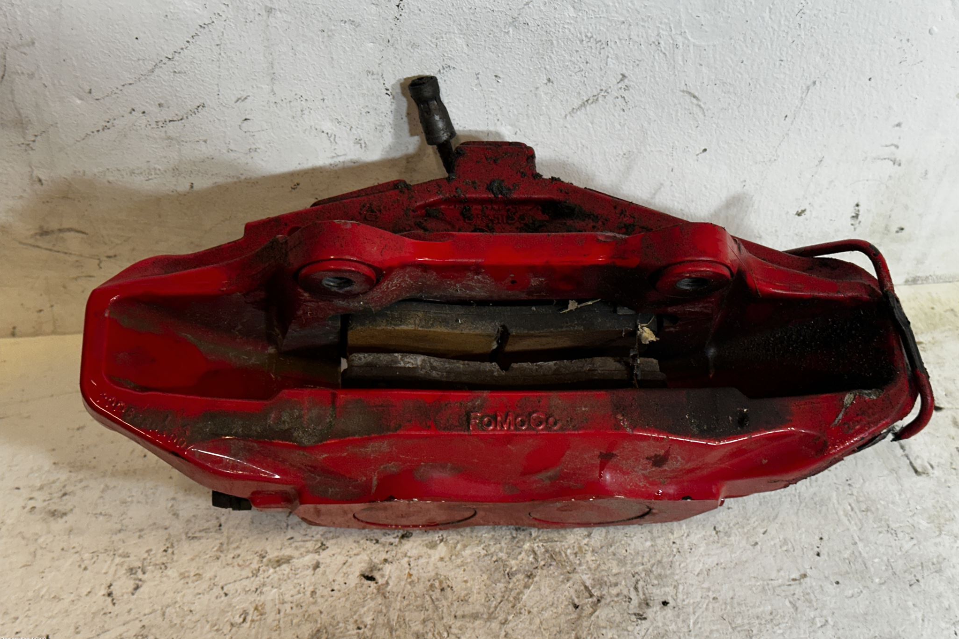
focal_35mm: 50
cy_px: 284
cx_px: 479
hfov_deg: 39.6
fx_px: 1332
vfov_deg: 27.0
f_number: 1.78
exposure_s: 1/100
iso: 100
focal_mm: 6.86
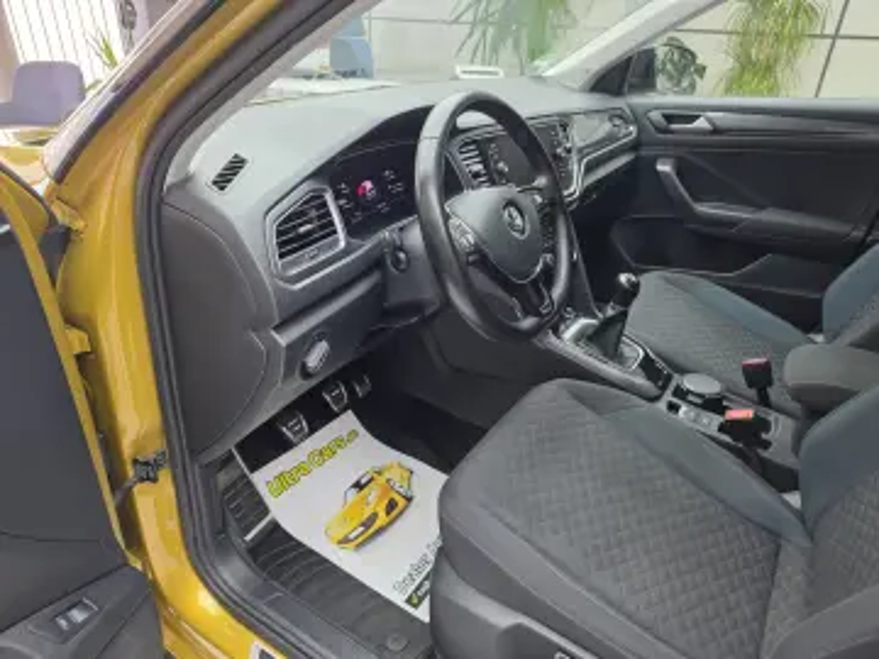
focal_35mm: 23
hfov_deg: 73.9
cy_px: 330
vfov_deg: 58.9
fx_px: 584
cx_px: 440
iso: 100
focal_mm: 6.25
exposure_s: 1/100
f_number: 1.7
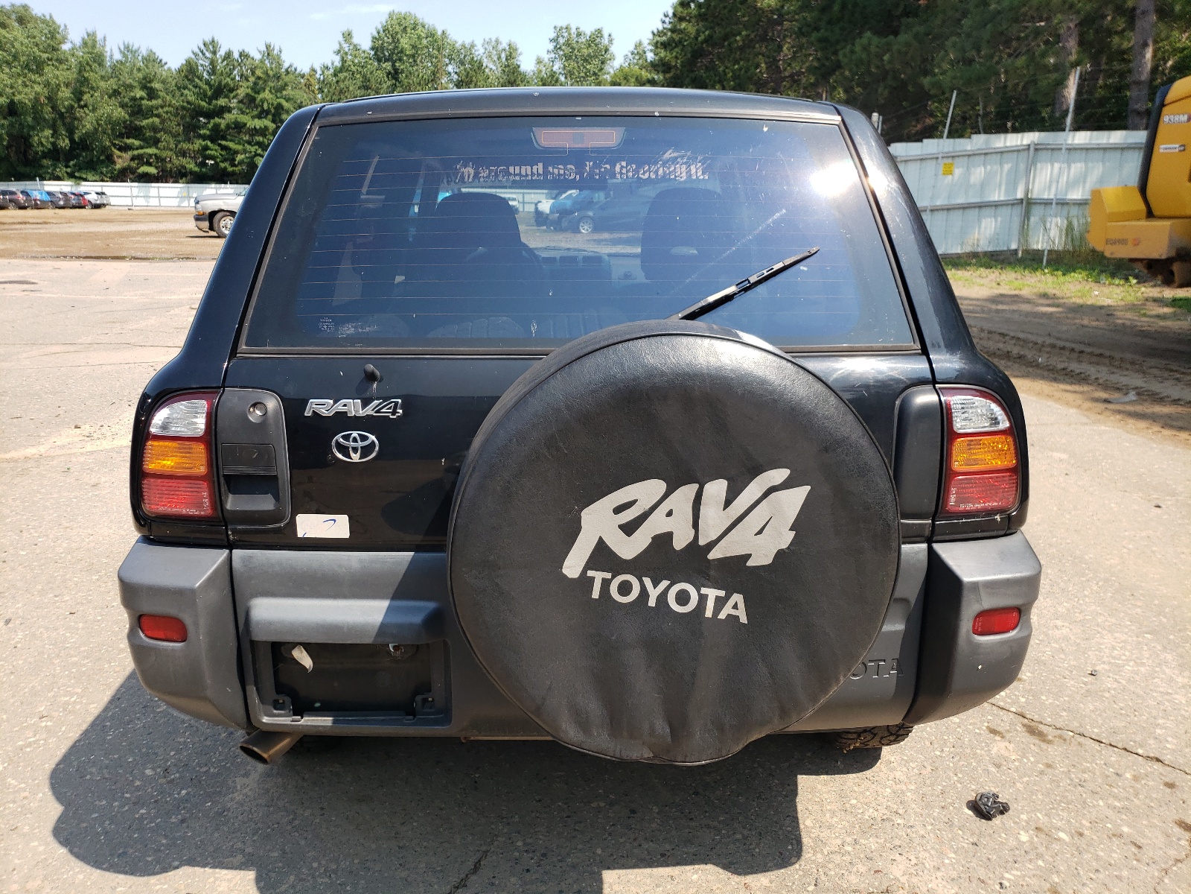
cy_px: 447
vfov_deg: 53.1
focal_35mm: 26
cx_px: 596
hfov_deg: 67.3
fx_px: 895
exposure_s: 1/1429
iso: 50
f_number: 1.5
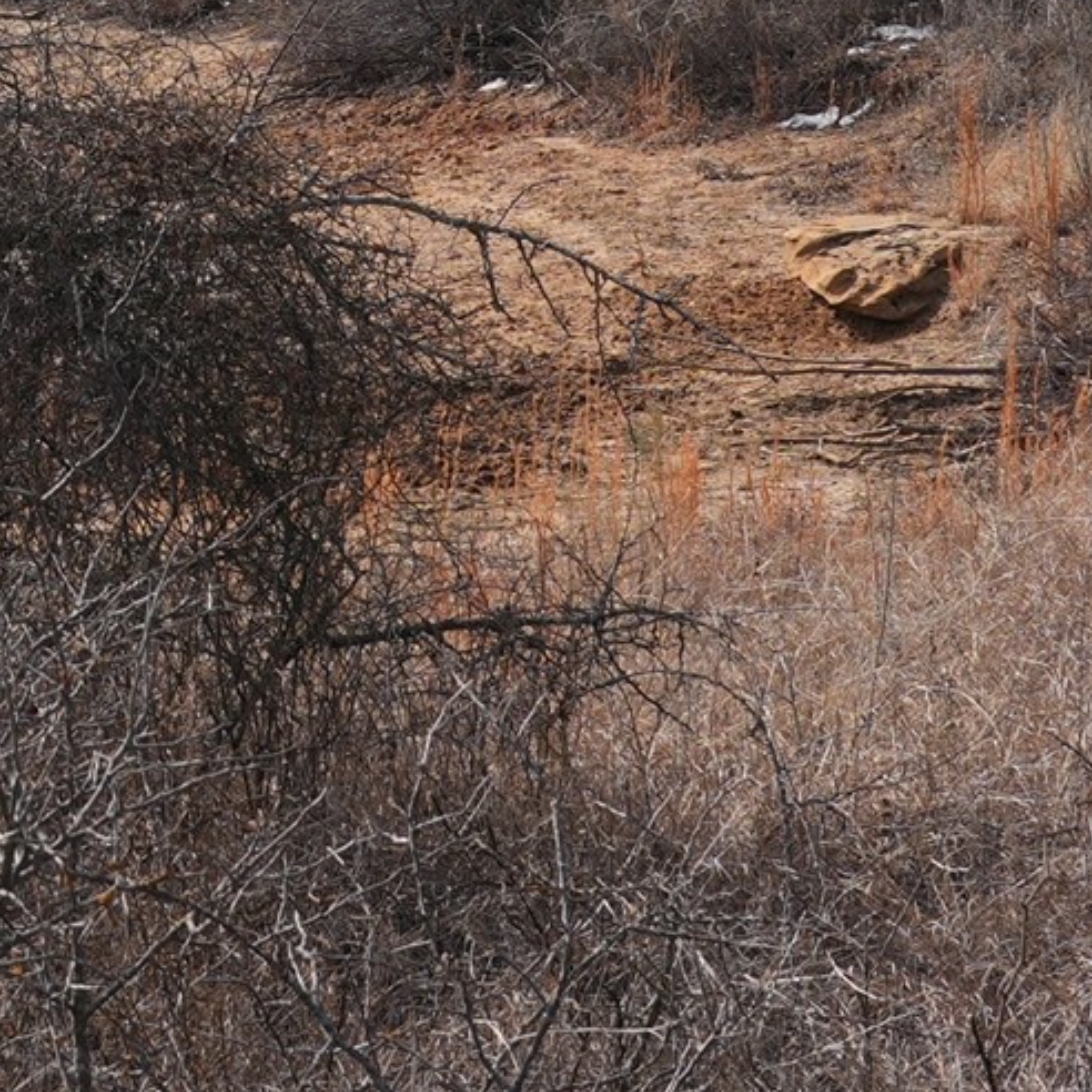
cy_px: -340
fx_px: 4818
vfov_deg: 12.5
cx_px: -408
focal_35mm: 135
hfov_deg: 12.5
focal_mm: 24
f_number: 8
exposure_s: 1/250
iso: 100
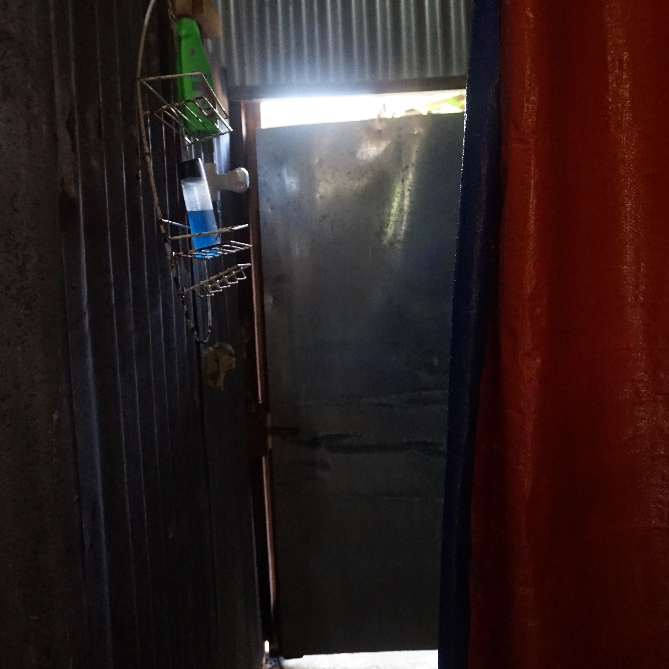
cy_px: 241
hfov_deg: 52.5
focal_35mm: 31
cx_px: 338
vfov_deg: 51.8
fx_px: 678
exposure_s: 1/100
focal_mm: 16
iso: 3200
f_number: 3.5
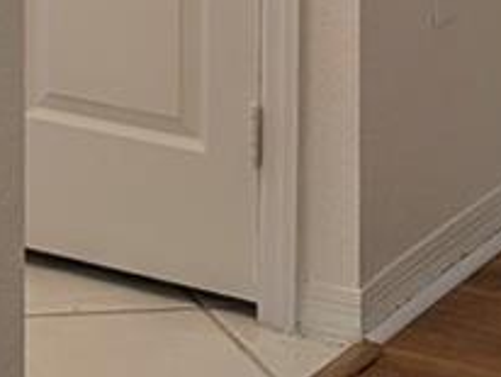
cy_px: -496
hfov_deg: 9.7
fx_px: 2695
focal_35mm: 186
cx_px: -601
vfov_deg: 7.5
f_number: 1.68
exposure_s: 1/810
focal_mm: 6.9
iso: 20
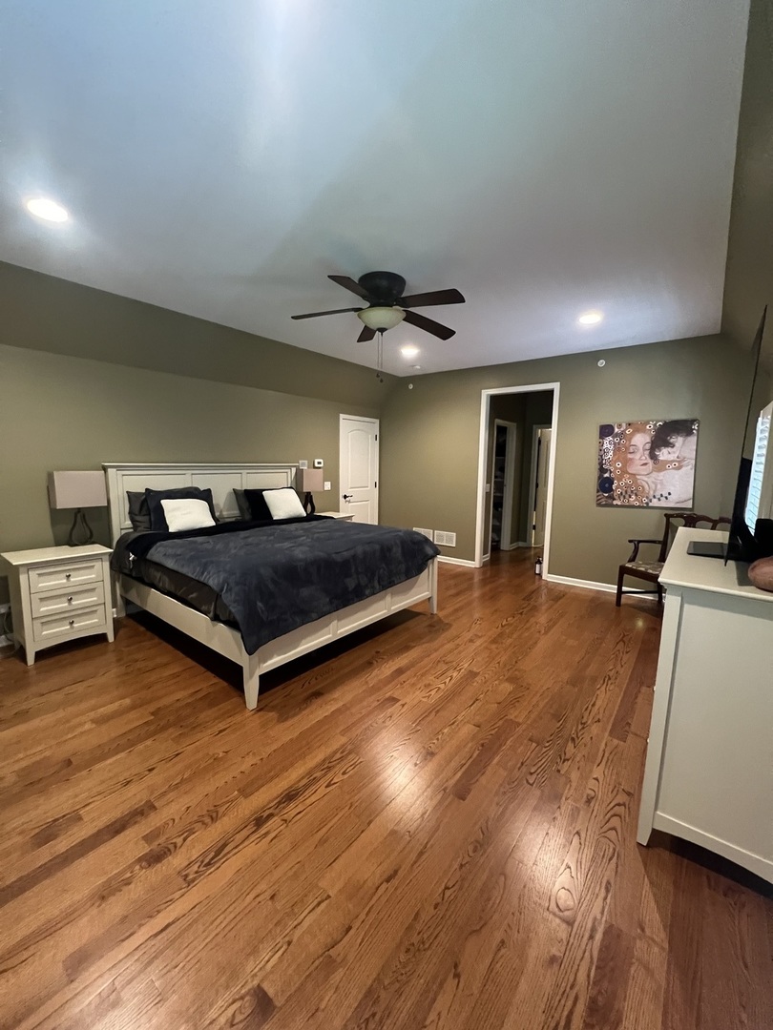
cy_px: 515
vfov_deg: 106.2
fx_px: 387
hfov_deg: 89.9
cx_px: 386
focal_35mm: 13
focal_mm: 1.57
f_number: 1.8
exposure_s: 1/60
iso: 800
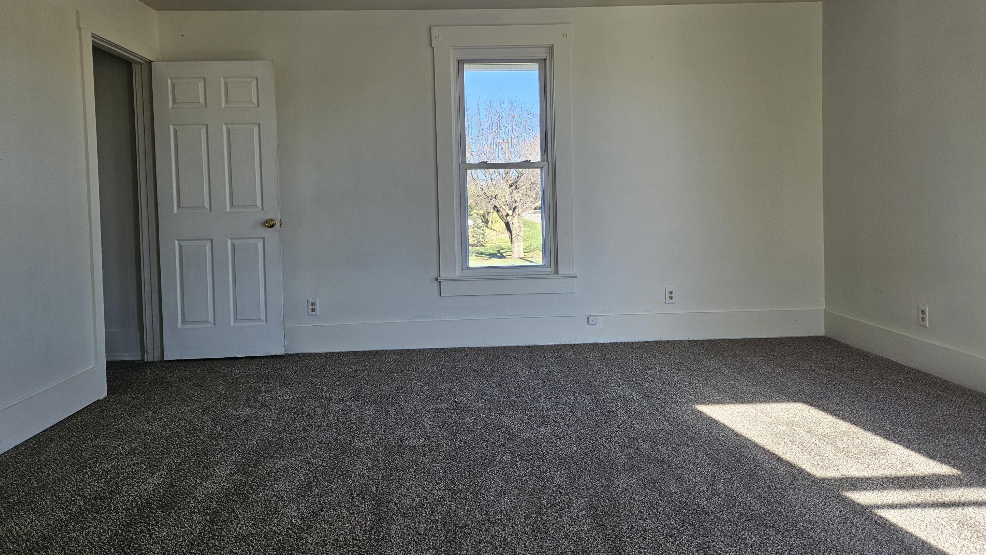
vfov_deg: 44.1
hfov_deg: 71.9
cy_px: 216
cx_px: 491
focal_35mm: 26
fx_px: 680
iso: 40
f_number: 1.8
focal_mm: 5.4
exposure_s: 1/207
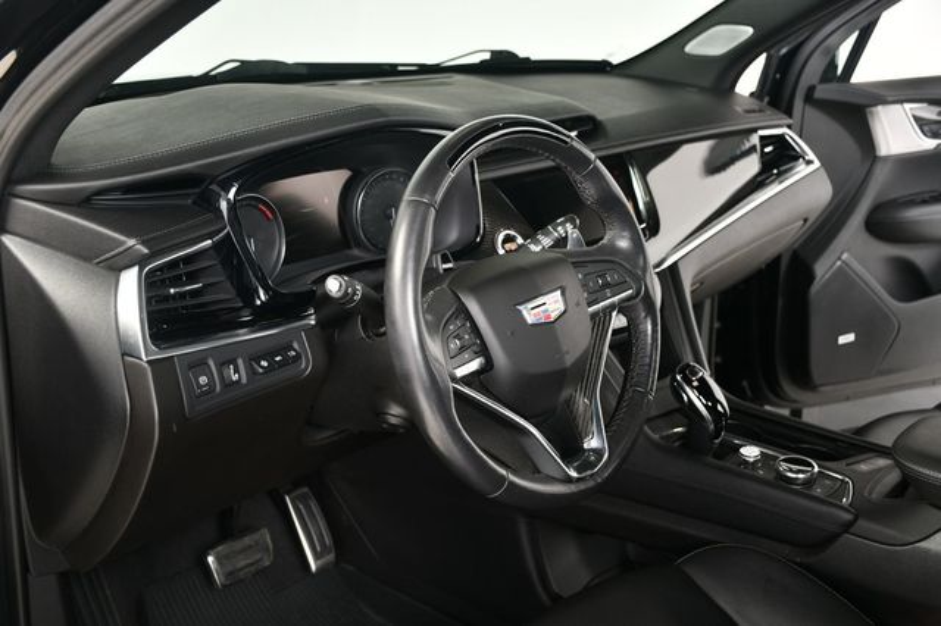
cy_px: 313
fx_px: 1045
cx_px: 470
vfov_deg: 33.4
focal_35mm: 40
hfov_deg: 48.5
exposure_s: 1/160
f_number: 4
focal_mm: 27
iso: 100
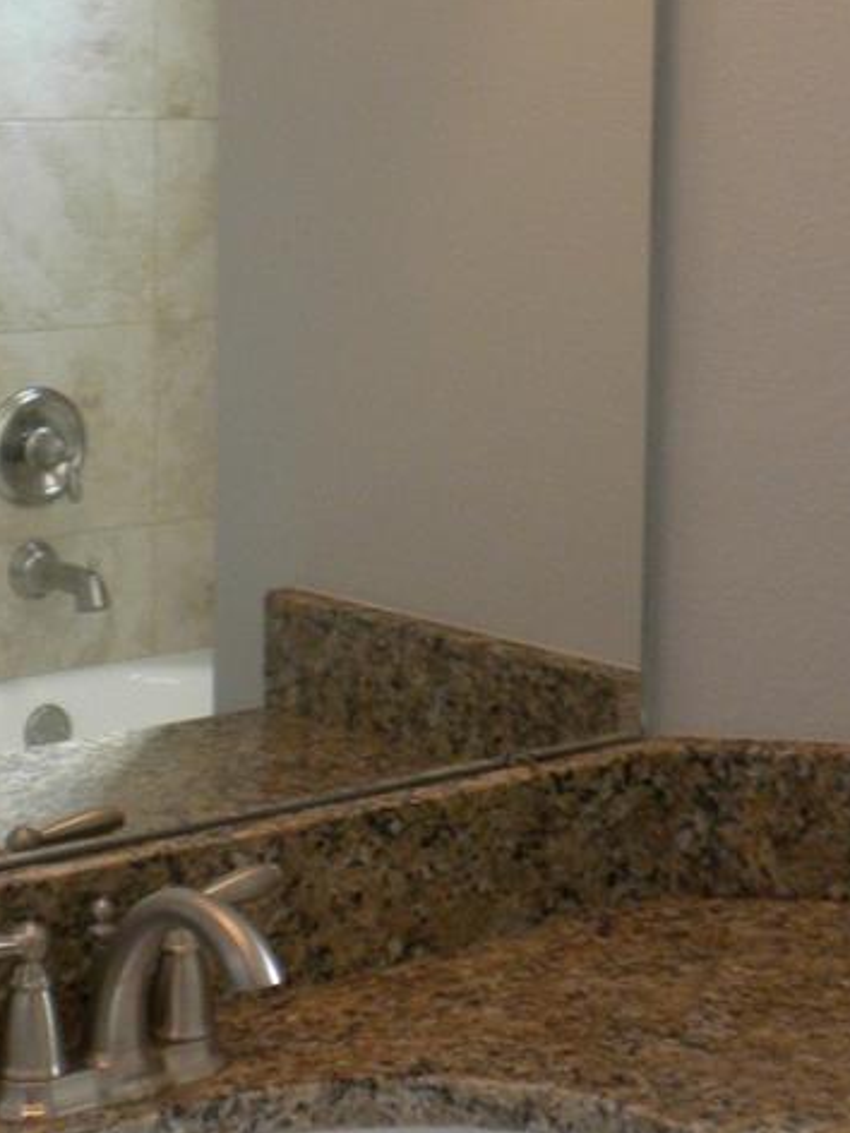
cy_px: 197
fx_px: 3078
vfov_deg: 20.6
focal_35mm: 94
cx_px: 339
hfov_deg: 15.7
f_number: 3.5
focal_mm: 6.6
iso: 173
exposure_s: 1/60.1
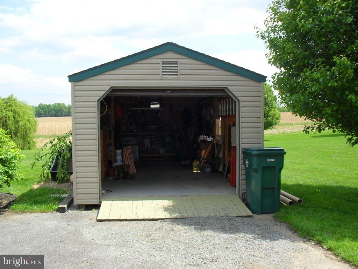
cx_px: 179
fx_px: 362
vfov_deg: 40.7
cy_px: 134
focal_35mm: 35
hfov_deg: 52.6
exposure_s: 1/125
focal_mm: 6.3
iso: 100
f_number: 8.4
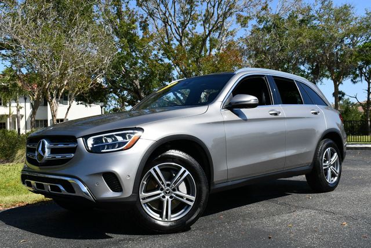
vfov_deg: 33.5
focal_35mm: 40
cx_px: 186
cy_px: 124
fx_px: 413
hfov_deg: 48.4
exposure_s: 1/320
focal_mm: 20
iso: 100
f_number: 9
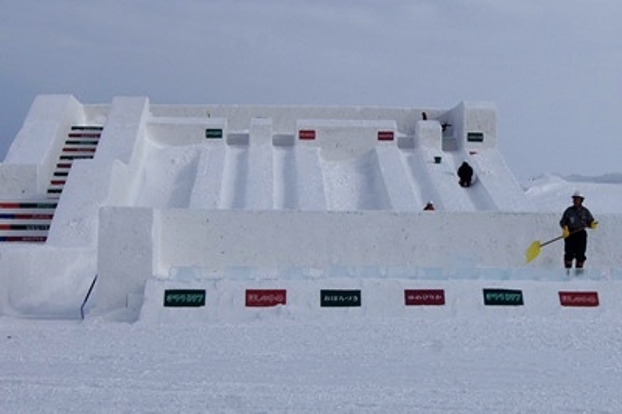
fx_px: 906
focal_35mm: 52
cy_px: 207
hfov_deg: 37.9
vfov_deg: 25.7
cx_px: 311
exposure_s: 1/640
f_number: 13
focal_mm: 35
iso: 100
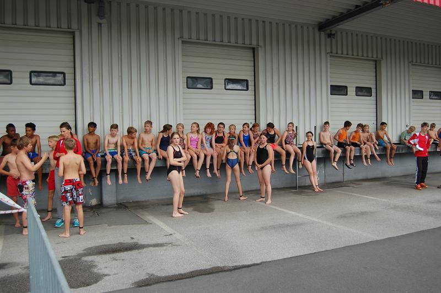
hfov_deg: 57.3
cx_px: 220
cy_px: 146
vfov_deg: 39.9
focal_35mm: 33
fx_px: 404
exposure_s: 1/1000
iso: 220
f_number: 4
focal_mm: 22
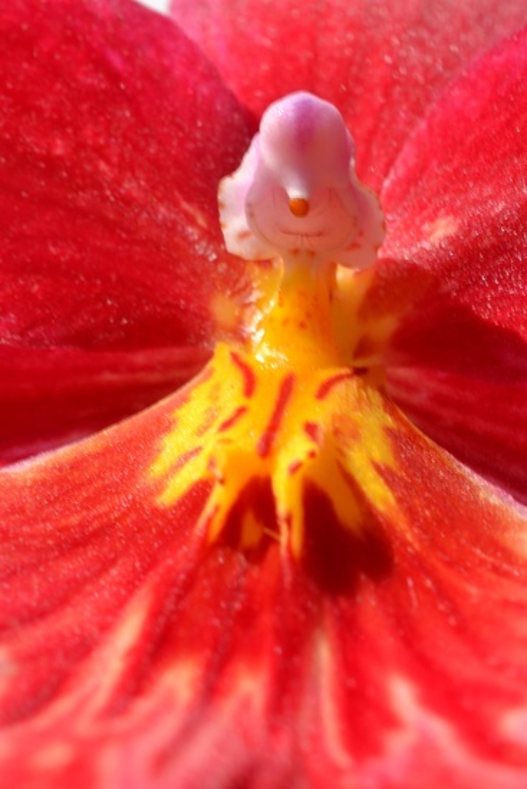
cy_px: 394
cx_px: 264
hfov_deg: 22.6
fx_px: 1317
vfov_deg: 33.4
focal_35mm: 60
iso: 100
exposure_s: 1/20
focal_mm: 40
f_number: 22
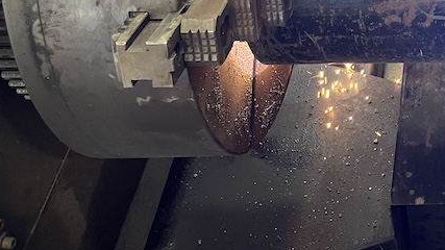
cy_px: -122
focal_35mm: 68
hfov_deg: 27.8
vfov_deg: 16.2
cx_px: 511
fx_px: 802
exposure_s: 1/67
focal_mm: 5.1
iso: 125
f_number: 1.6
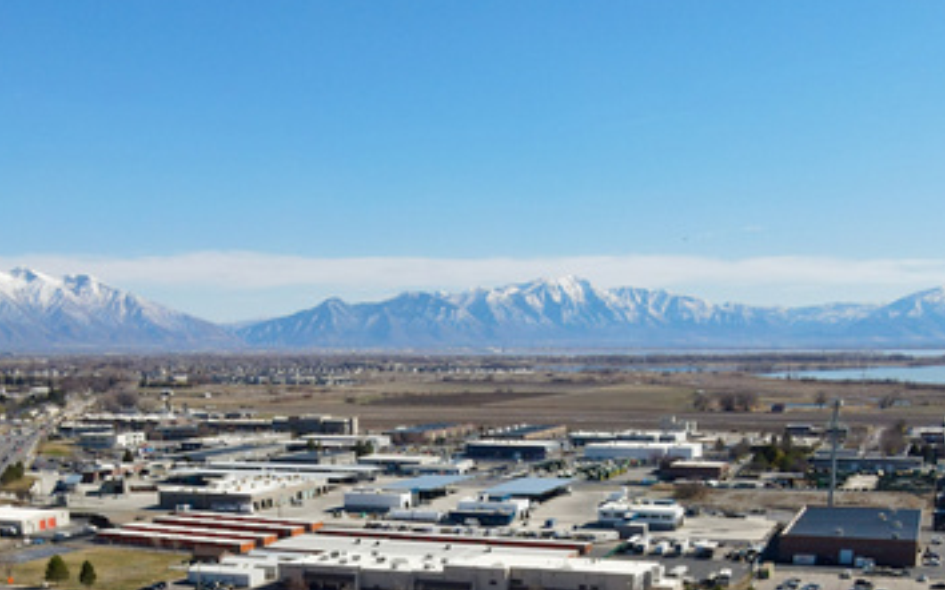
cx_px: 408
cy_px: 627
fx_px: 1184
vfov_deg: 26.1
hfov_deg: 43.4
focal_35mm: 46
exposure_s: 1/1000
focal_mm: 4.5
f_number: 2.8
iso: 110
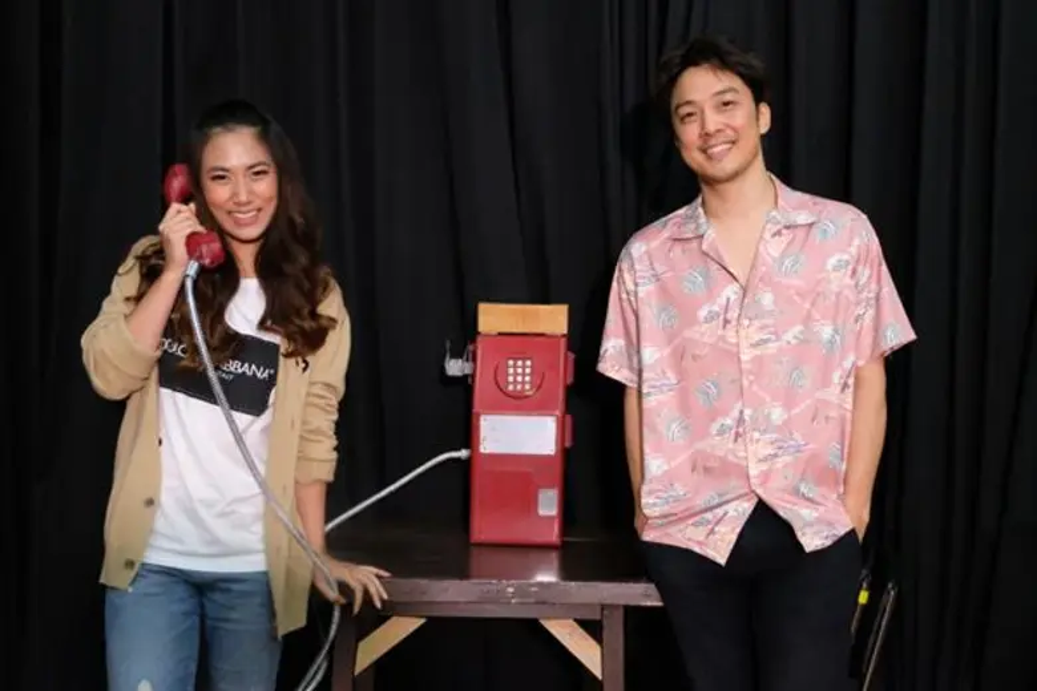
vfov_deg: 31.9
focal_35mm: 42
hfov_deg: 46.4
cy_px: 346
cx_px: 518
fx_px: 1210
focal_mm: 28.2
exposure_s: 1/180
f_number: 5
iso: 12800
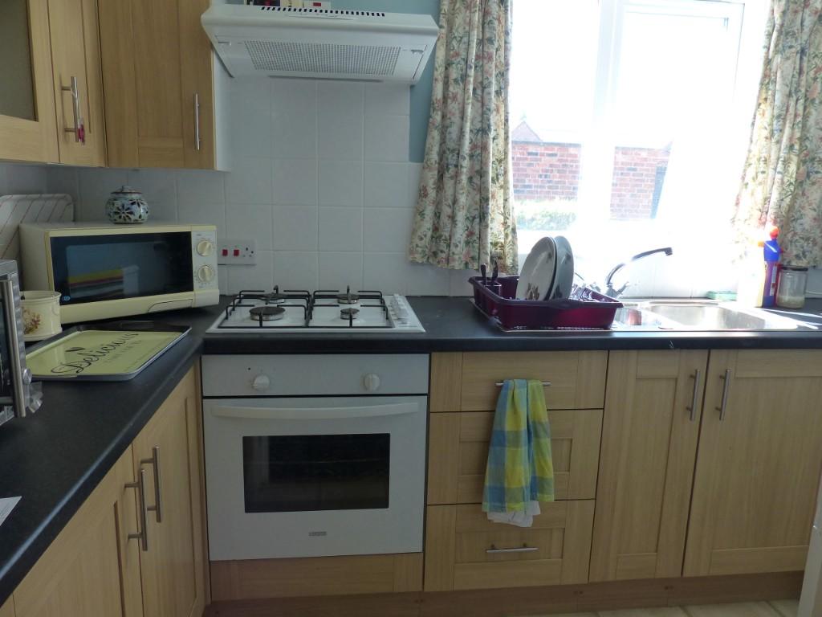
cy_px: 308
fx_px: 594
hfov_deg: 69.4
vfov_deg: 54.9
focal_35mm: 25
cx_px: 411
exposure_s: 1/60
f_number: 2.8
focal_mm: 4.5
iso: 160
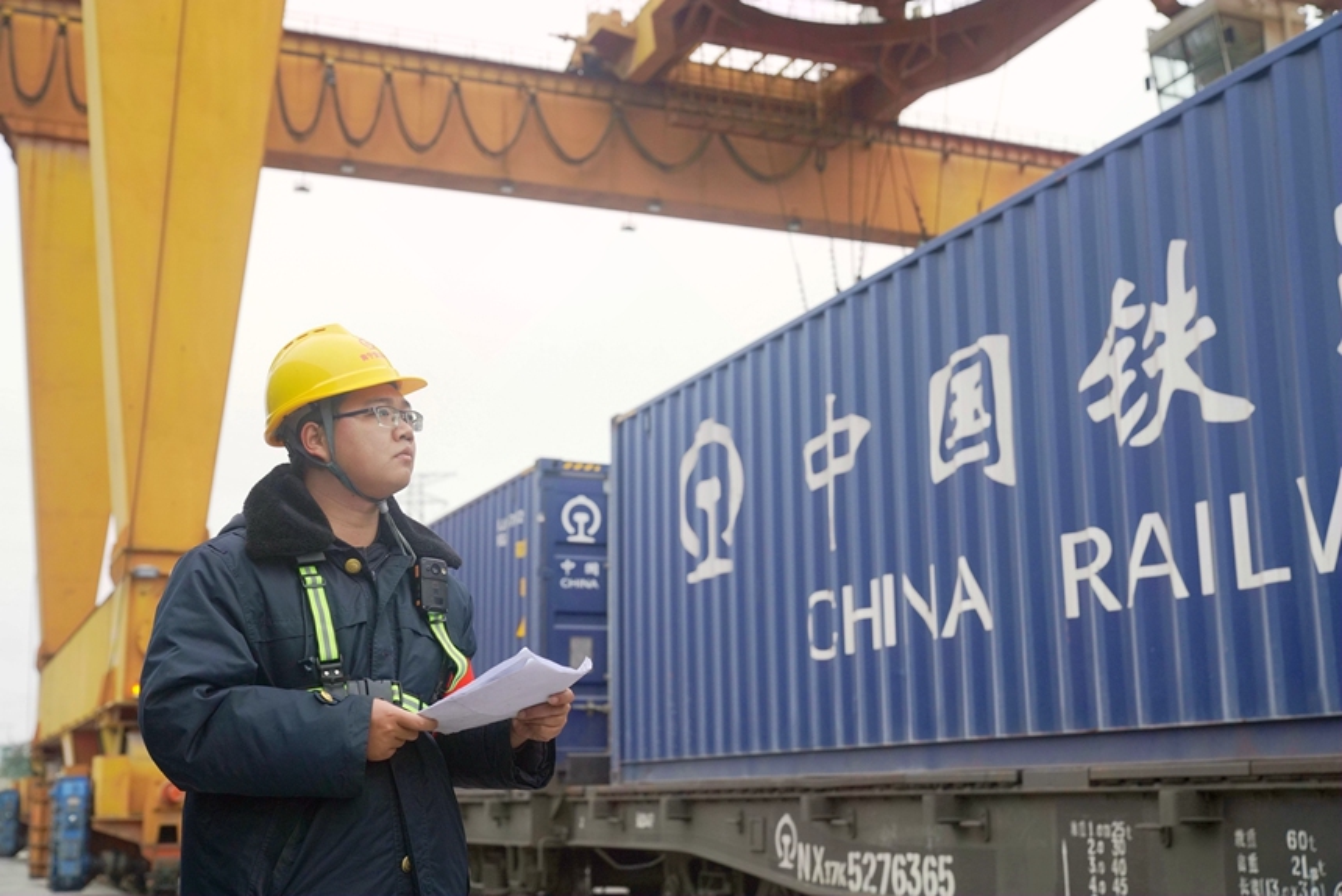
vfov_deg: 29.9
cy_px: 448
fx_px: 1678
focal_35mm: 45
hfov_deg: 43.6
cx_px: 671
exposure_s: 1/160
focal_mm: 45
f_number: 4
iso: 400
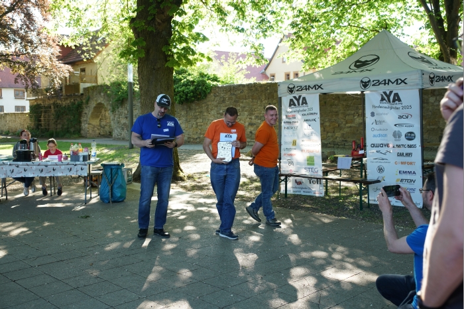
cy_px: 154
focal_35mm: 35
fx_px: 451
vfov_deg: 37.8
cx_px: 232
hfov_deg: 54.5
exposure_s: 1/250
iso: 500
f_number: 4.5
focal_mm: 35
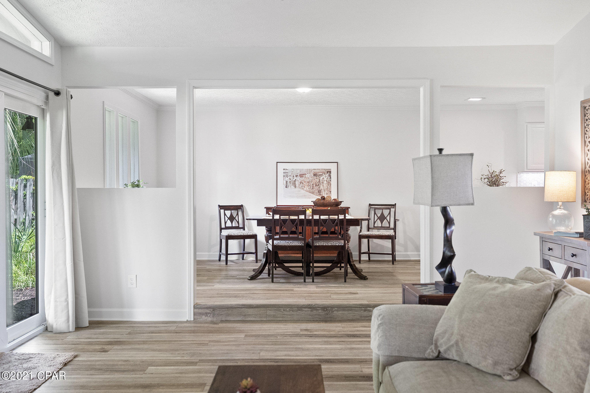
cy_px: 196
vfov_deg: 36.9
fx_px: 590
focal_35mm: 36
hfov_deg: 53.1
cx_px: 295
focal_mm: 24
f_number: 2.8
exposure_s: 1/6
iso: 800
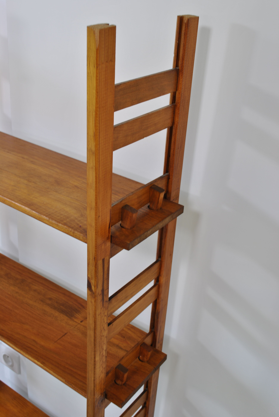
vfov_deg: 49.5
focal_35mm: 39
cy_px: 208
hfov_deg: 34.3
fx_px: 452
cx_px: 140
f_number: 7.1
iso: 100
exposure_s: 1/25
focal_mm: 26
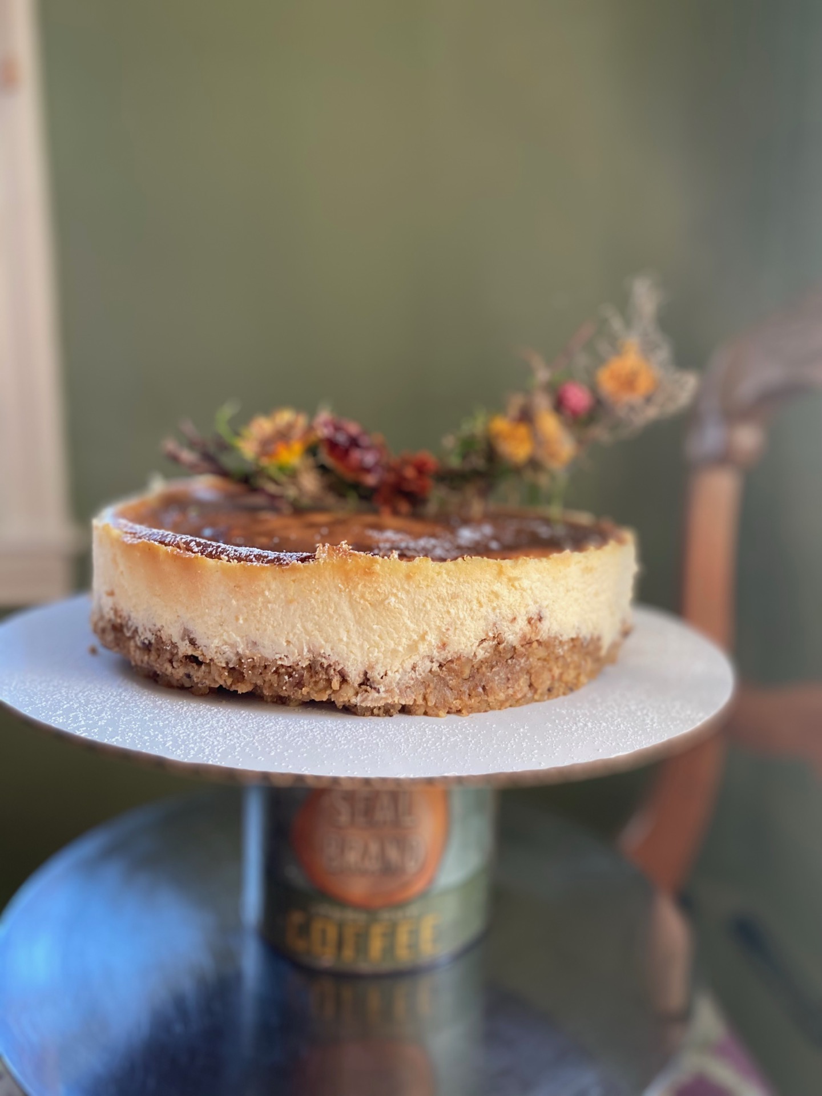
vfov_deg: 67.3
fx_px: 823
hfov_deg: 53.1
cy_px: 548
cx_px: 411
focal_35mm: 26
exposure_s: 1/80
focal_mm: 4.25
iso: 125
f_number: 1.8
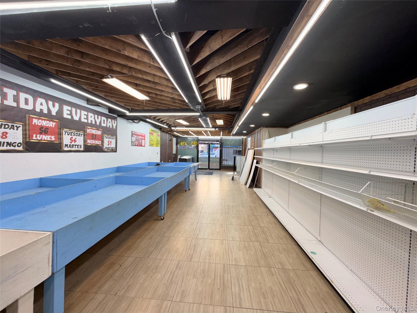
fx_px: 169
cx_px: 208
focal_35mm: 14
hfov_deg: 102.1
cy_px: 156
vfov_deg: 85.7
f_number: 2.2
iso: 50
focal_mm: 2.22
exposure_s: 1/120
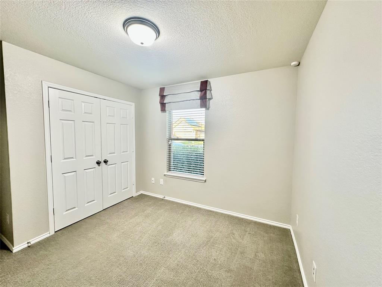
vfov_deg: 85.7
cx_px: 191
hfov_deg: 102.1
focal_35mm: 14
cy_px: 144
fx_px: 154
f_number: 2.2
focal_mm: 2.22
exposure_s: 1/60
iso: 160
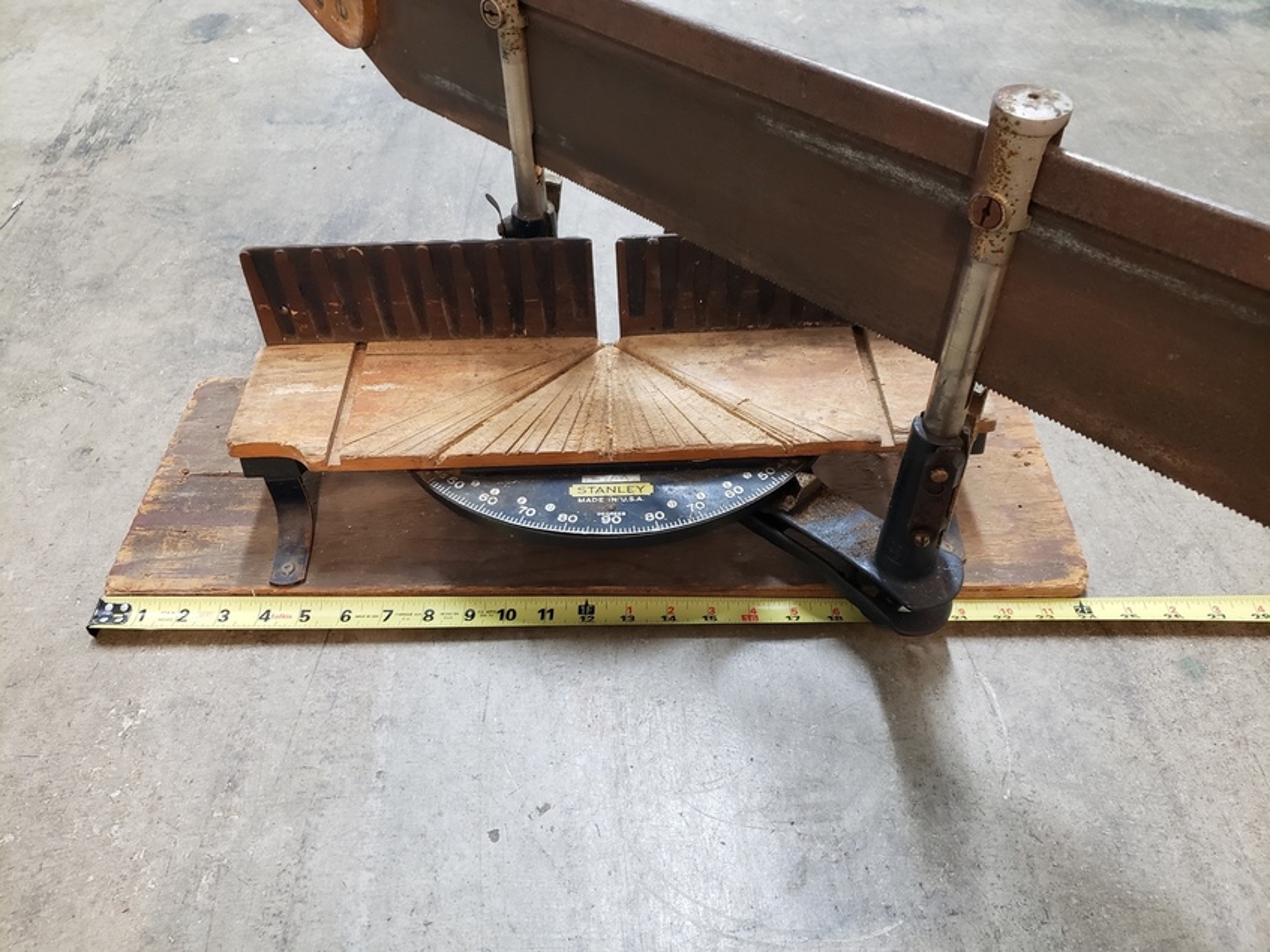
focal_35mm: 26
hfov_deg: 67.3
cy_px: 476
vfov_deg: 53.1
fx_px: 954
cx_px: 635
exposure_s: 1/20
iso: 250
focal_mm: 4.3
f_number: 1.5
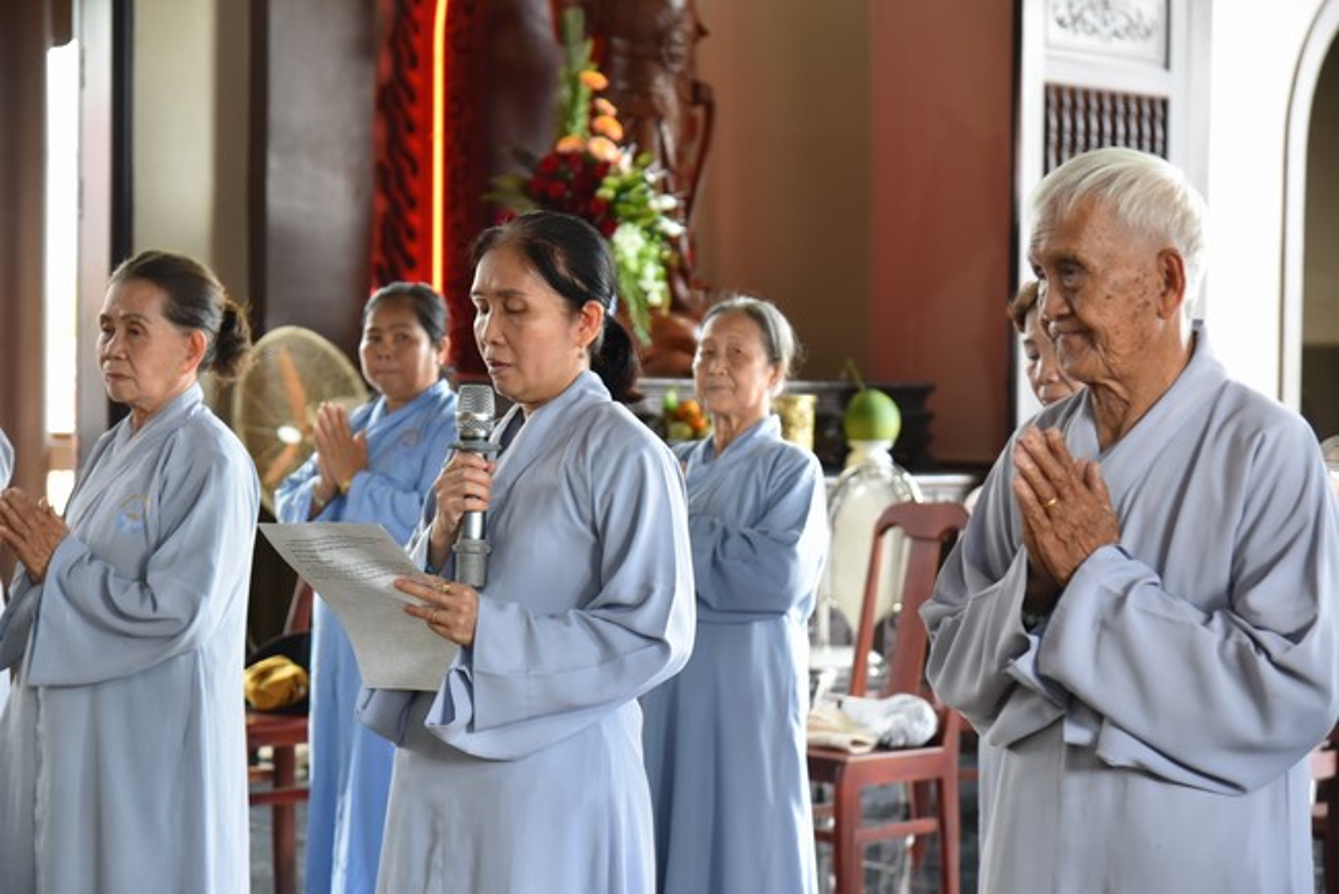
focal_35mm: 78
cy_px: 447
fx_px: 2902
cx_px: 670
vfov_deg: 17.5
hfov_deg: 26.0
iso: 1600
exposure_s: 1/80
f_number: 4.5
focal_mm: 78
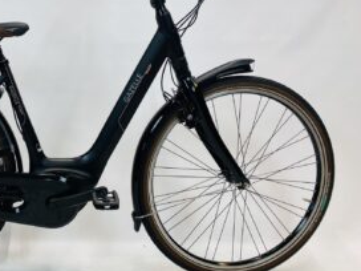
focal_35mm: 43
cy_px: 88
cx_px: 68
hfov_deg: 41.8
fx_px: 448
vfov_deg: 33.3
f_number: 1.8
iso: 50
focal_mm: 4.25
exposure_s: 1/100
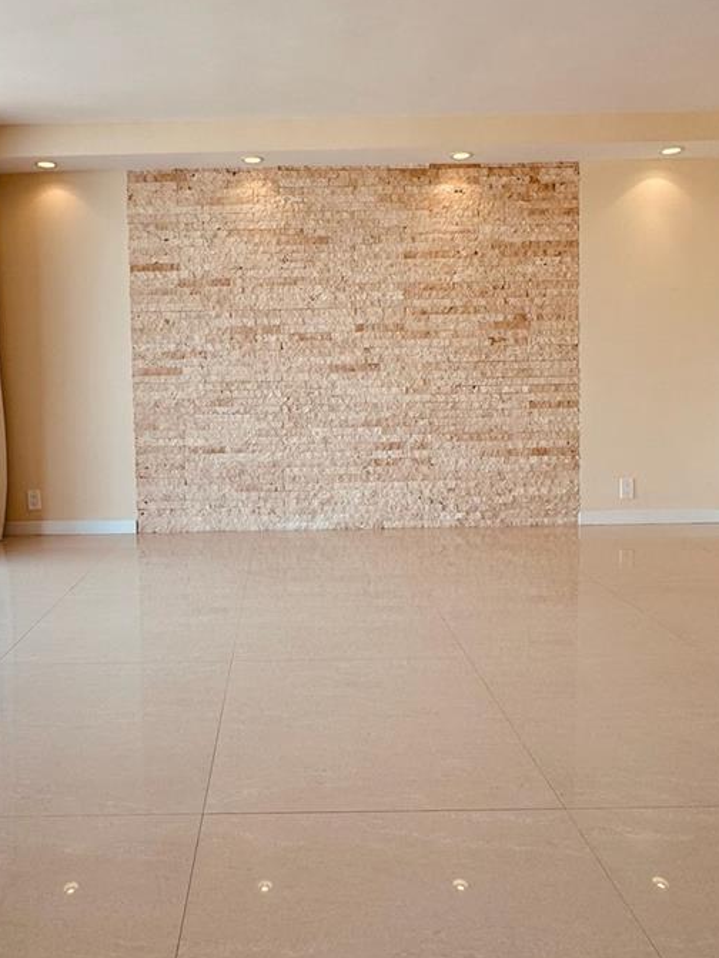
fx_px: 692
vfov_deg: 69.1
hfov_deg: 54.4
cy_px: 413
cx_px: 284
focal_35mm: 25
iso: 50
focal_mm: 2.22
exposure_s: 1/120
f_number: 2.2
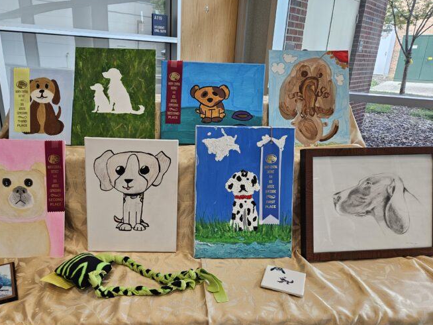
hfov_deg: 64.9
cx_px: 182
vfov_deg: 51.2
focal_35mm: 27
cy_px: 183
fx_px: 338
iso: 125
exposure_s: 1/120
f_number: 1.8
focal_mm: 5.4
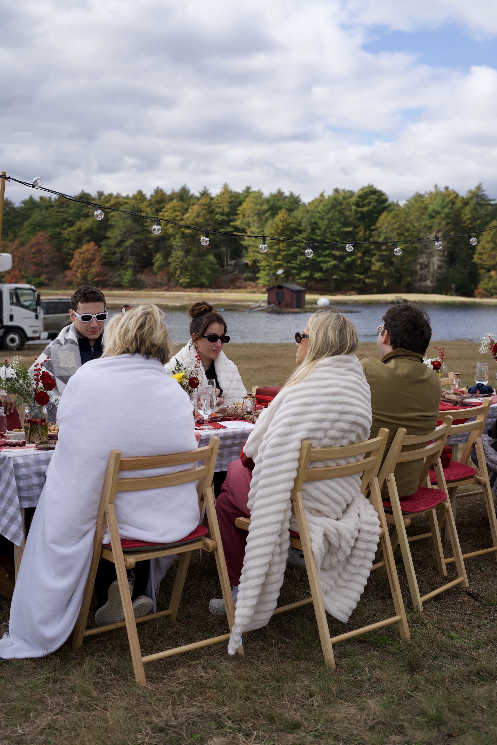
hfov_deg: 27.0
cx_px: 248
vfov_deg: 39.6
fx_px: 1035
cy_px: 372
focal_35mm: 50
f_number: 4.5
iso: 100
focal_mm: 50
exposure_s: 1/500
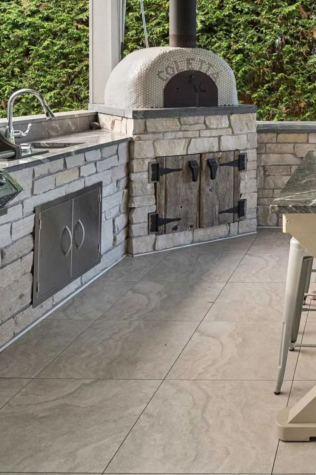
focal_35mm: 41
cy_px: 93
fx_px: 540
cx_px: 375
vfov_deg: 45.0
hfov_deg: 28.5
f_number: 8
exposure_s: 1/40
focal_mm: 15
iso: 400
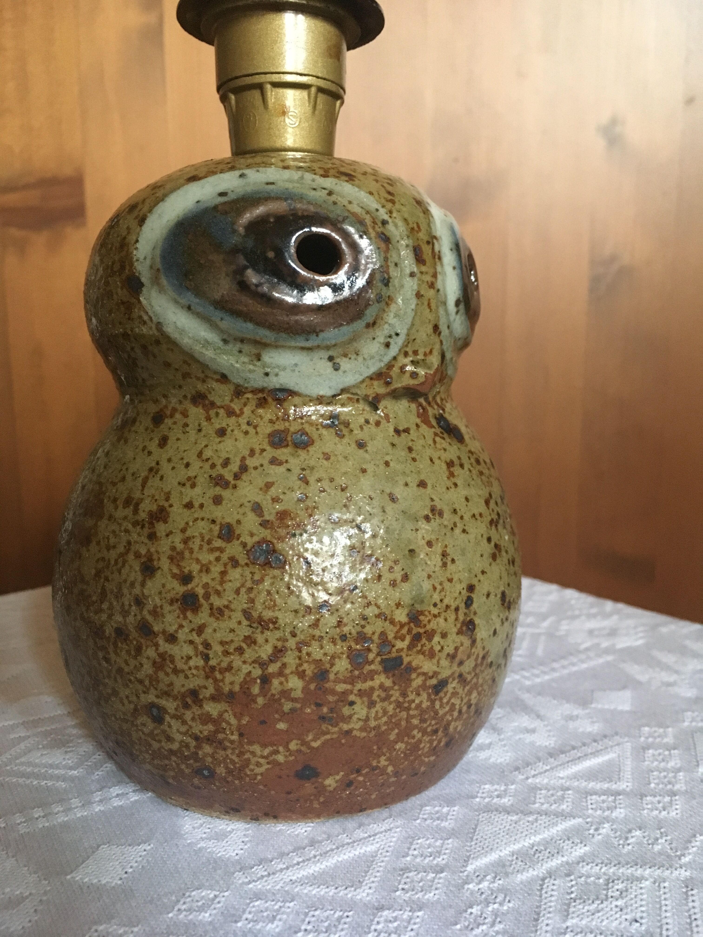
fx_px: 785
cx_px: 352
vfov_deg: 61.7
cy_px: 468
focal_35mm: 29
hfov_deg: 48.2
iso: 250
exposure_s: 1/17
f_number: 2.2
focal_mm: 4.15
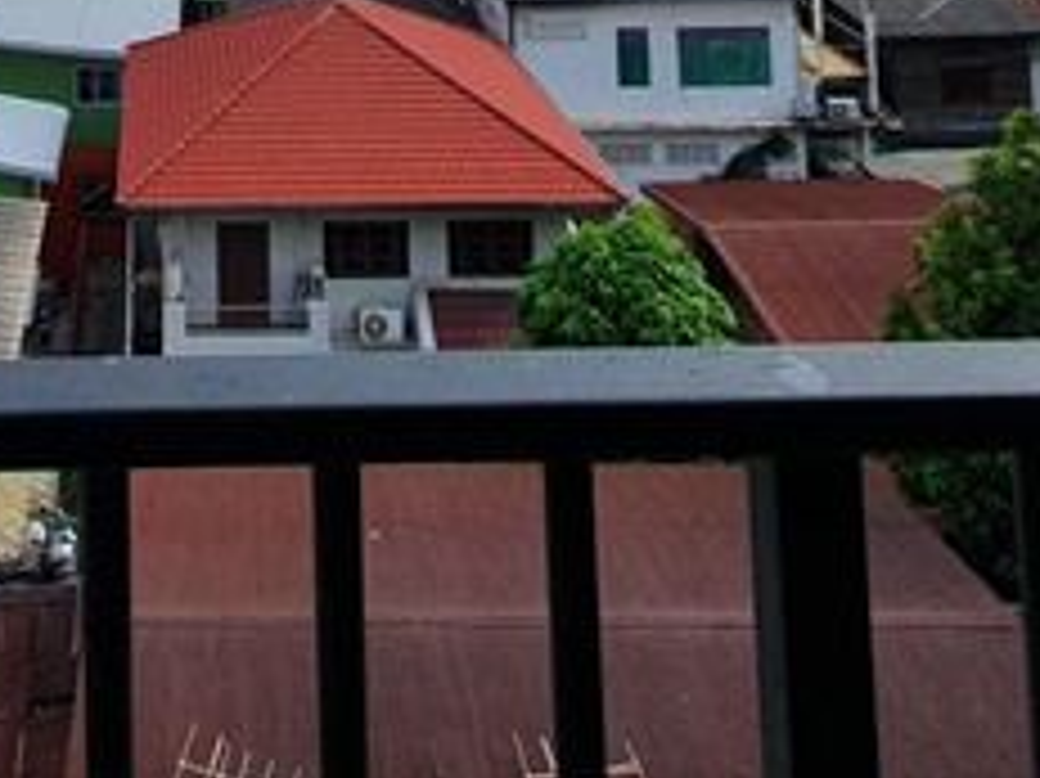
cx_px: 149
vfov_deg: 23.4
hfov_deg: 39.7
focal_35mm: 45
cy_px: -481
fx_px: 1351
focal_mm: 1.8
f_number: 2.2
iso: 50
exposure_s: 1/1576
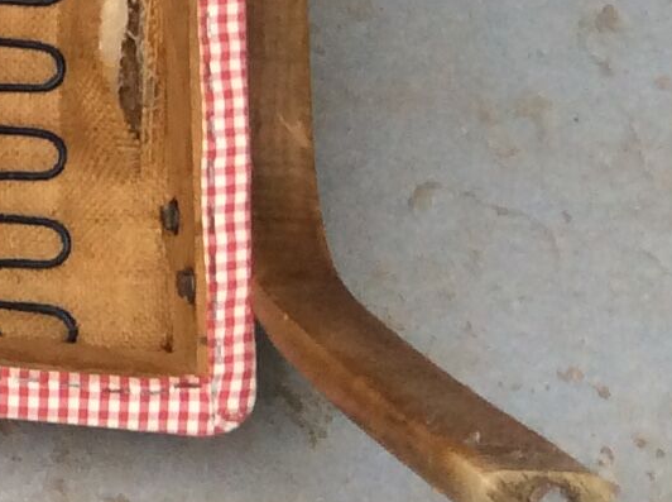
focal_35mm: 156
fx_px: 3023
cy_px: -468
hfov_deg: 11.3
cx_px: -745
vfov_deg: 9.0
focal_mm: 3.3
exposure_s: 1/50
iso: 40
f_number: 2.4
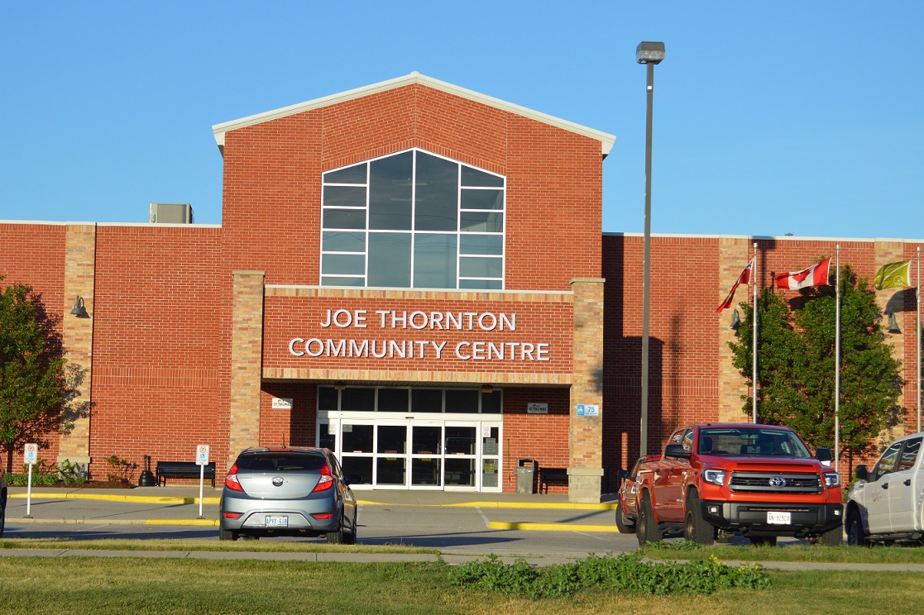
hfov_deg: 35.1
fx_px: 1462
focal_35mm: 57
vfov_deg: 23.8
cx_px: 462
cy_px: 308
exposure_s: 1/1600
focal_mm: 38
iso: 400
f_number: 5.6
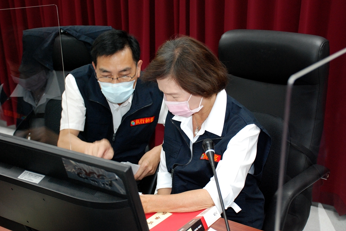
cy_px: 114
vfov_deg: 26.0
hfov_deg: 38.2
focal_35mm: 52
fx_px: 500
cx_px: 175
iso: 800
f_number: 5
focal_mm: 34
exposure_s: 1/60
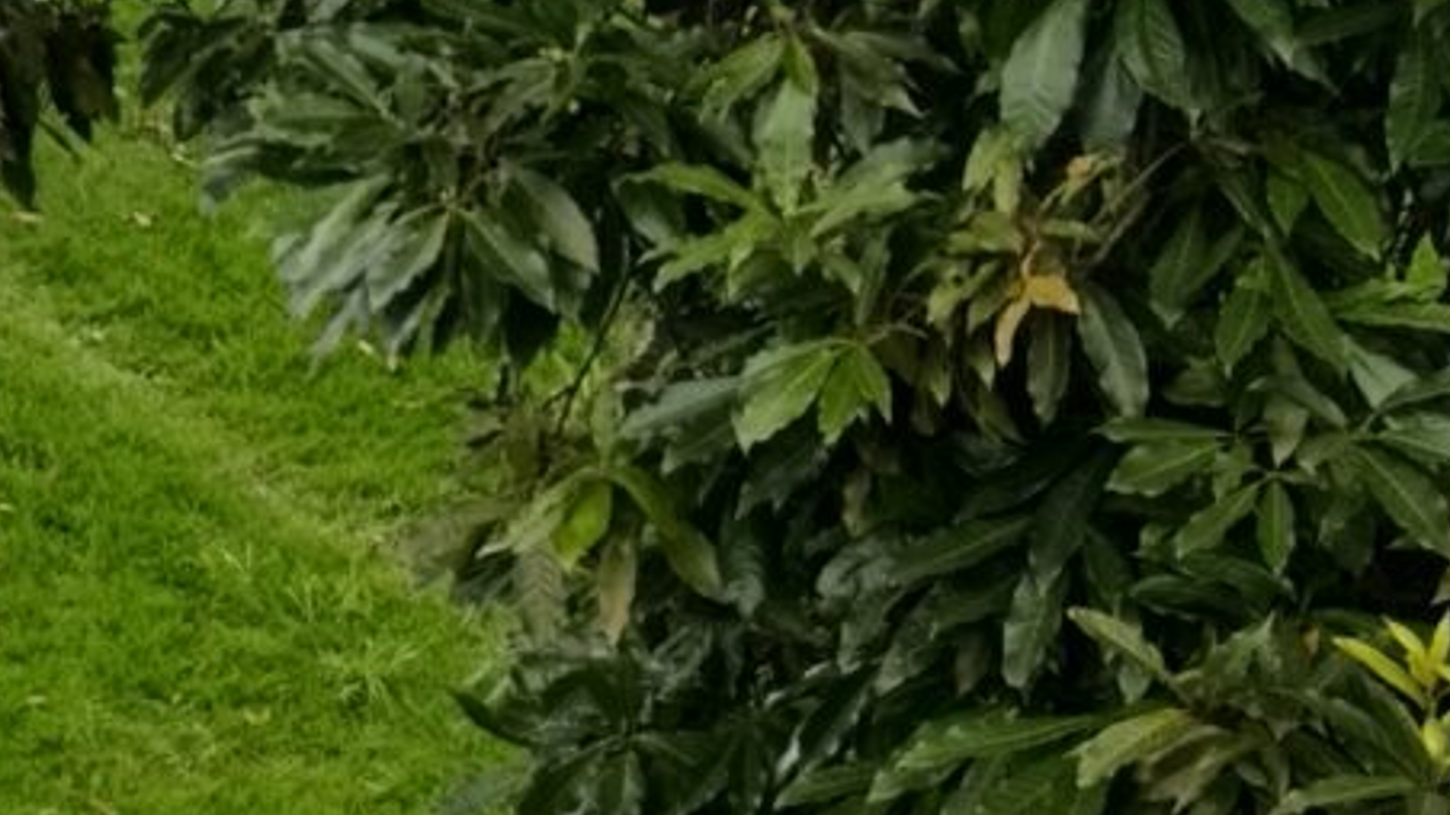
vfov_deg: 8.0
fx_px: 5458
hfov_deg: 14.0
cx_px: -863
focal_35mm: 142
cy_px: -1008
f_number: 1.6
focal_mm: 6.14
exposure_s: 1/172
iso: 50
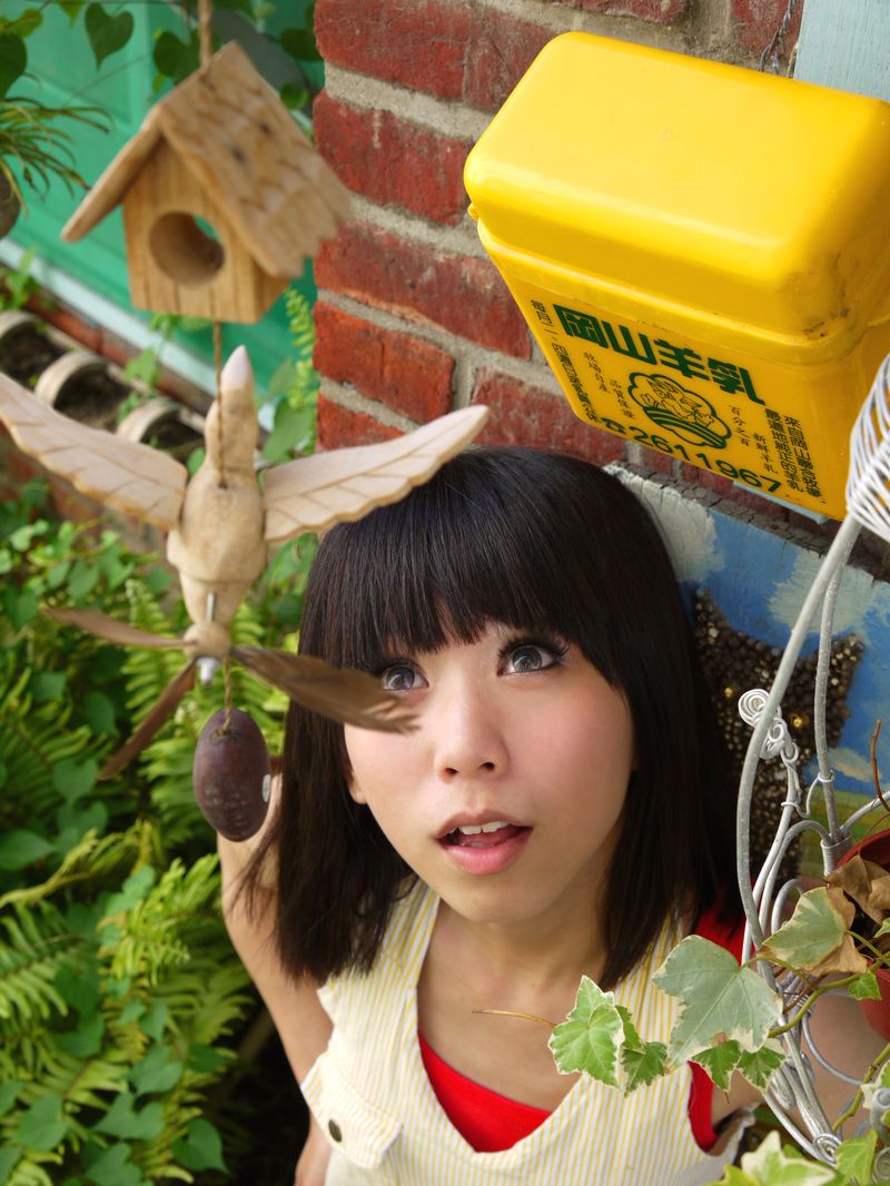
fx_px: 1782
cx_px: 445
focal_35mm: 52
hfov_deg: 28.0
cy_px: 593
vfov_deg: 36.8
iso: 100
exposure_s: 1/125
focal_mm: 26
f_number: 4.7
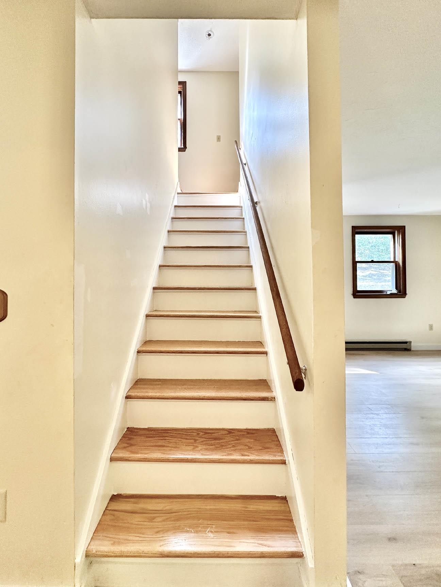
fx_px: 238
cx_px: 220
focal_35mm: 14
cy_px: 294
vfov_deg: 102.1
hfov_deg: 85.7
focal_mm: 2.22
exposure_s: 1/60
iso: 200
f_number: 2.2
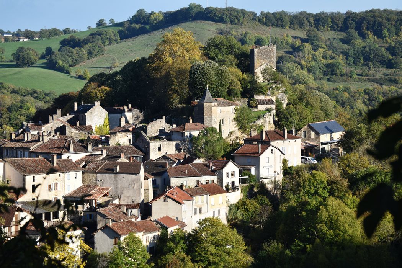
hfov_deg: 17.1
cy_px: 134
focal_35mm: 120
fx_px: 1340
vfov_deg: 11.4
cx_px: 201
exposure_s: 1/640
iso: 200
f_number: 6.3
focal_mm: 80
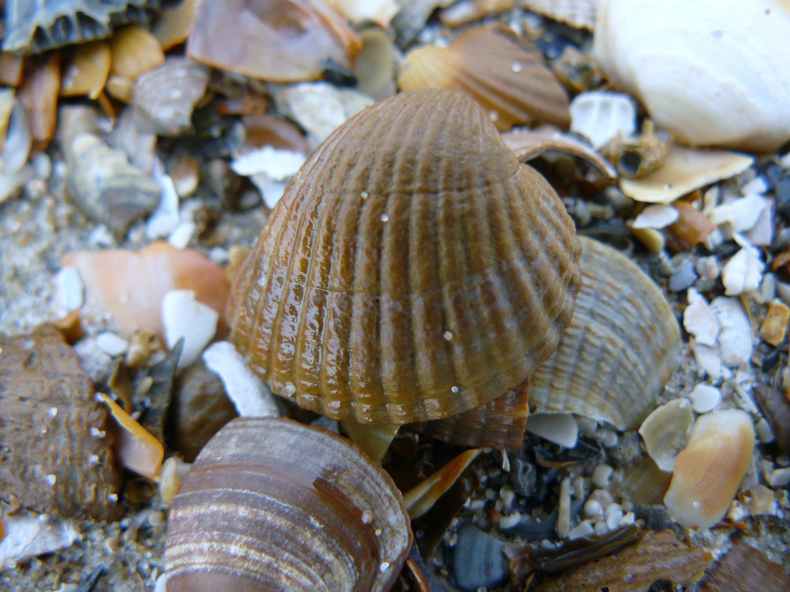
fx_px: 822
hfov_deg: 51.4
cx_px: 395
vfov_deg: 39.7
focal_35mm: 36
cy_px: 296
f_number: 2.8
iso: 100
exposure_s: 1/80
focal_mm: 6
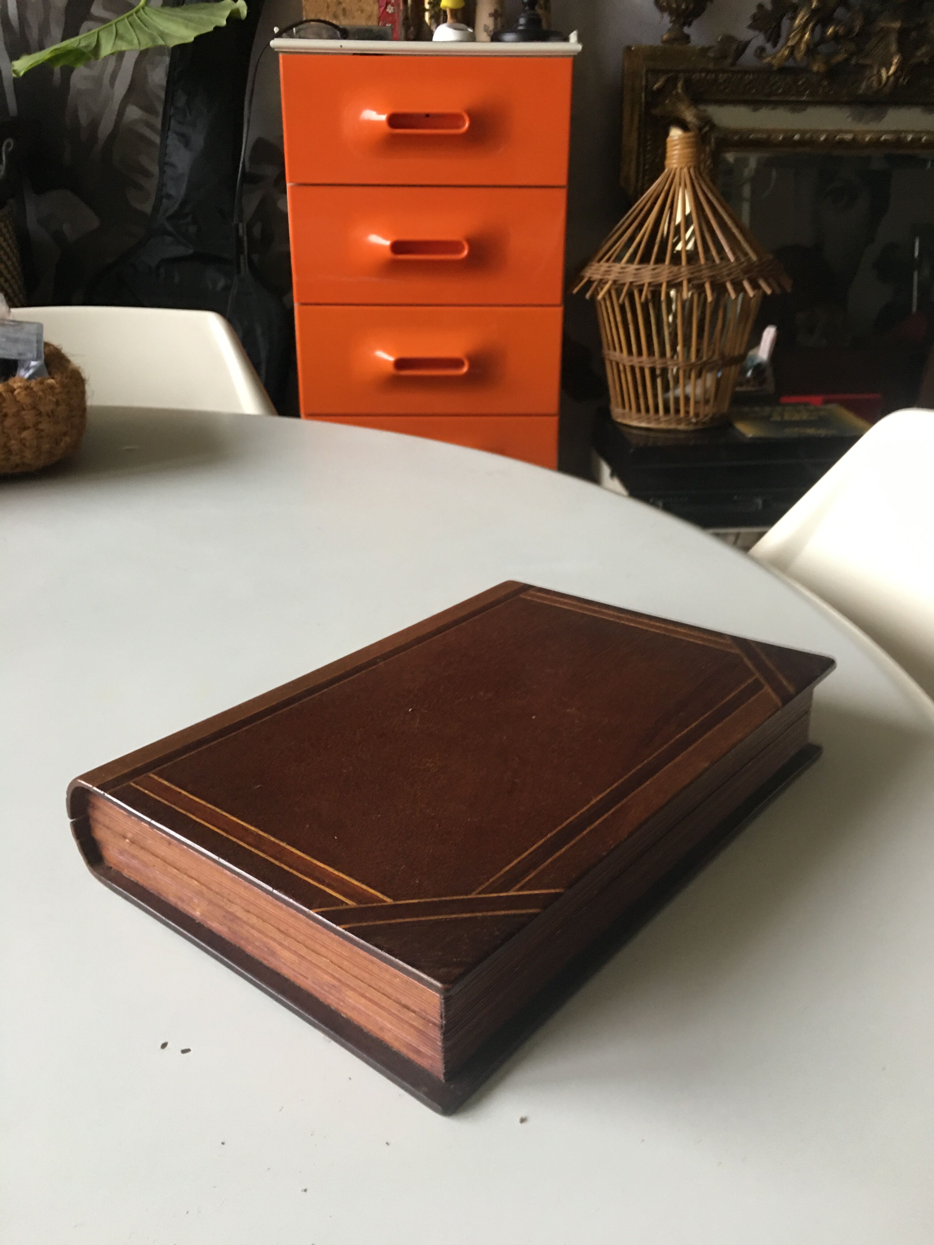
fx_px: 1043
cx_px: 467
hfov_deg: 48.2
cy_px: 622
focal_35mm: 29
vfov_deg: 61.7
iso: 80
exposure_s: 1/17
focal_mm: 4.15
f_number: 2.2
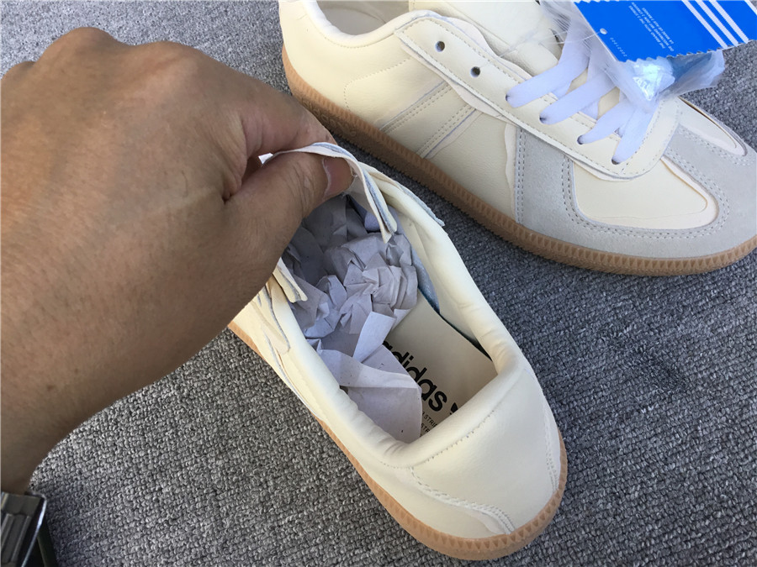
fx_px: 678
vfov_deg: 45.4
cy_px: 284
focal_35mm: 31
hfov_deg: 58.4
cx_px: 378
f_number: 2.4
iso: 40
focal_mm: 3.3
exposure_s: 1/100
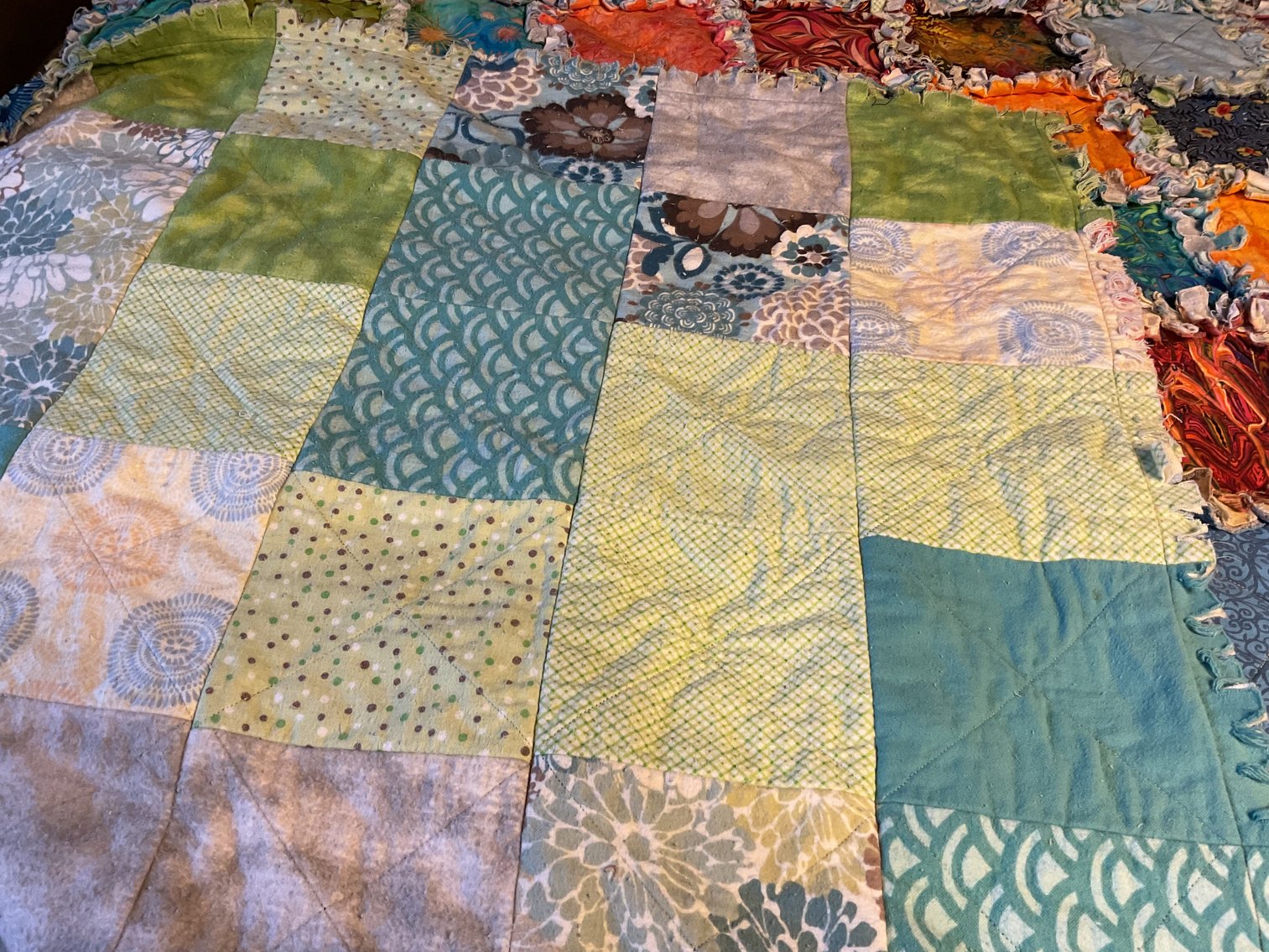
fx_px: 1063
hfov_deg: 61.7
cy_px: 476
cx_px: 634
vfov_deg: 48.2
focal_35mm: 29
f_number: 1.8
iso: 80
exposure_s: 1/60
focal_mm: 3
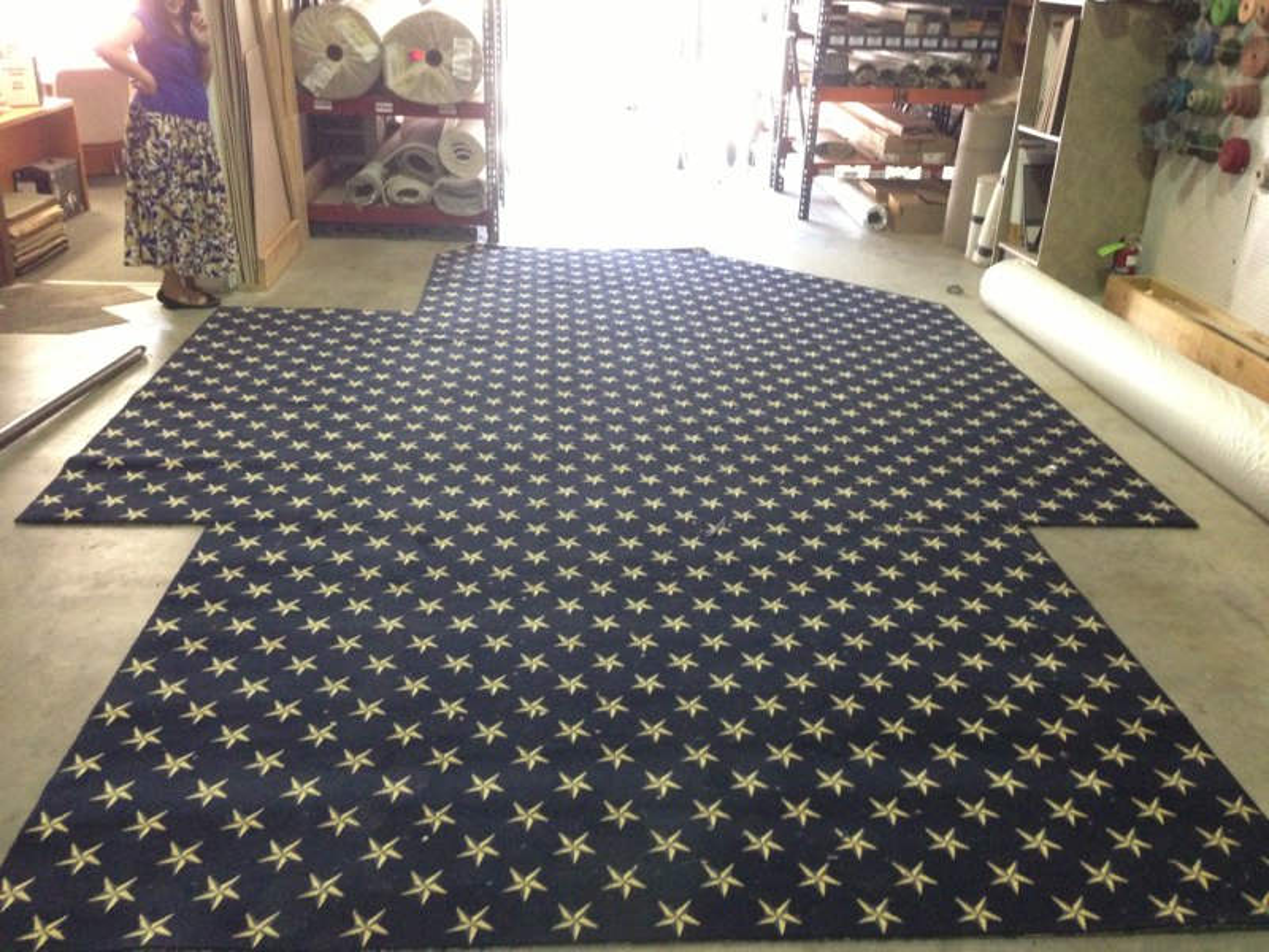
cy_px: 476
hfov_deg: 55.4
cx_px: 634
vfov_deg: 42.9
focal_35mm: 33
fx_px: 1210
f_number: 2.4
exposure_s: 1/20
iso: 400
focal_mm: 4.13
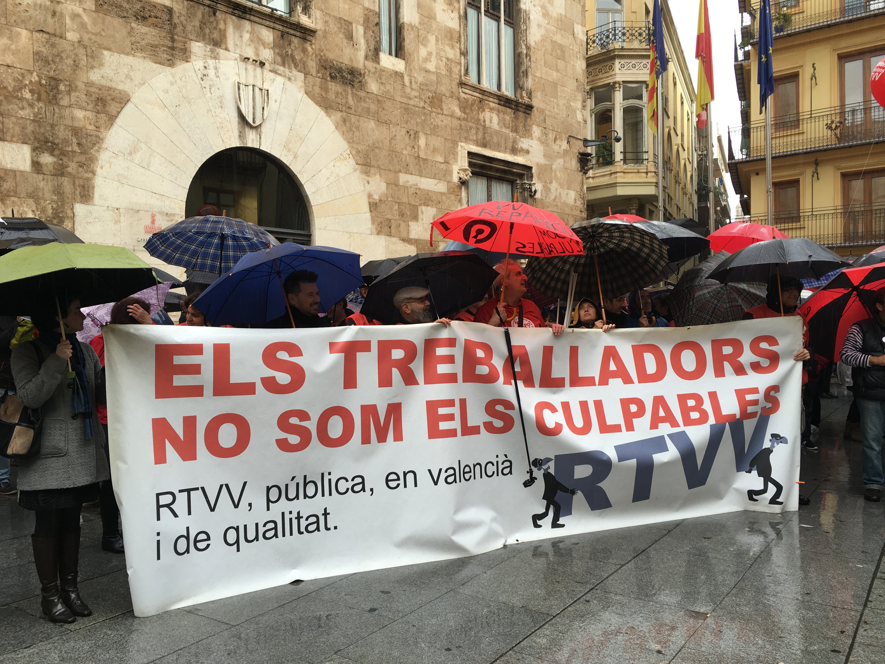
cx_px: 442
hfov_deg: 61.7
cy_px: 332
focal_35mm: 29
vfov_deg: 48.2
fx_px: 741
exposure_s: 1/100
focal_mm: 4.15
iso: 25
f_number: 2.2
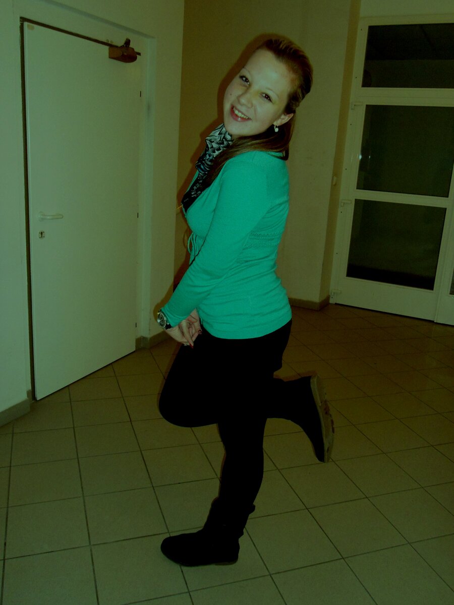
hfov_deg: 45.4
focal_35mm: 31
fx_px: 542
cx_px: 227
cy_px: 302
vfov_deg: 58.4
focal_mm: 5.6
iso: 400
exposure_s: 1/40
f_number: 3
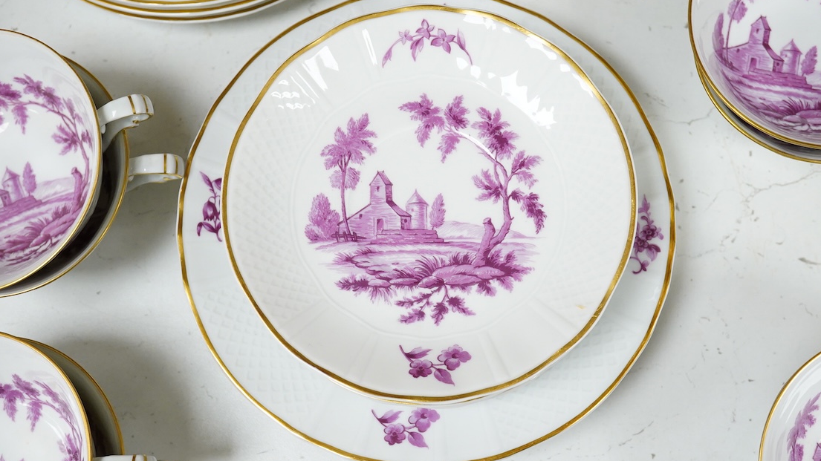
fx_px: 1045
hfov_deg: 42.9
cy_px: 239
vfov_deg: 24.9
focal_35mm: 48
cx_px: 411
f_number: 9
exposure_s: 1/160
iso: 2500
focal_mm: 30
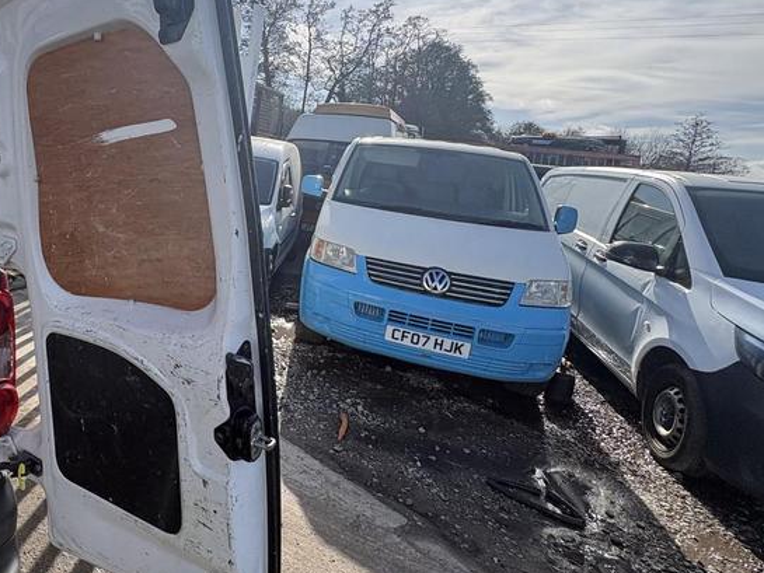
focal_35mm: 23
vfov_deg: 58.1
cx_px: 181
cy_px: 210
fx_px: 508
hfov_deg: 68.6
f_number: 2.2
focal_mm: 2.22
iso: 50
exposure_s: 1/1420
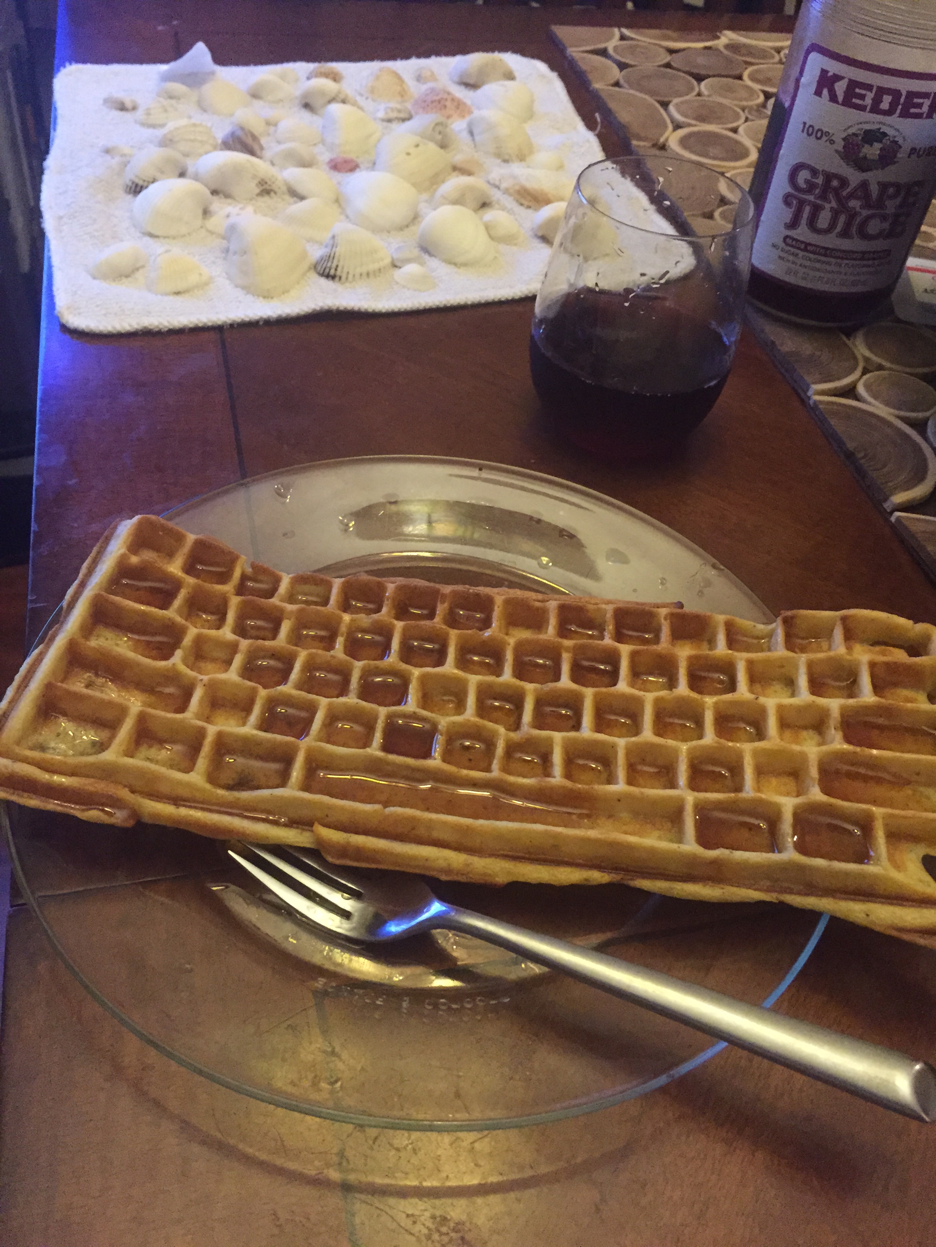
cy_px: 624
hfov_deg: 48.2
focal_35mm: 29
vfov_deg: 61.7
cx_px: 468
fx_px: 1046
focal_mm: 4.15
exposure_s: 1/15
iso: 320
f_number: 2.2
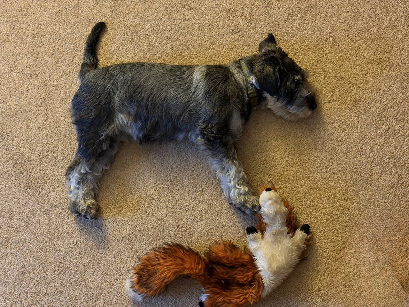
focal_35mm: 48
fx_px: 567
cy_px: 154
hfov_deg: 39.7
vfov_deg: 30.3
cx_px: 204
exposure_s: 1/20
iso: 640
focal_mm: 6.76
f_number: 1.78
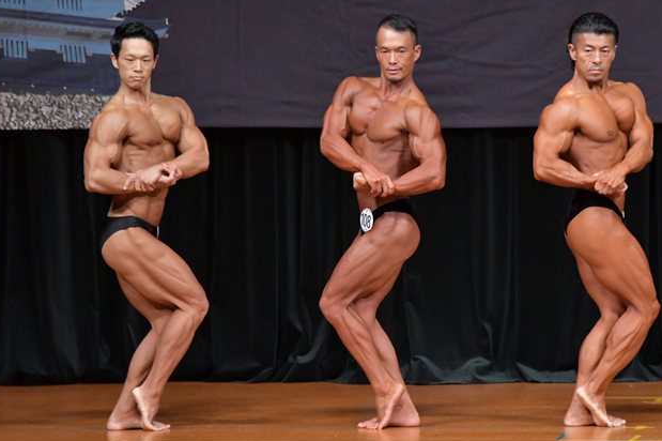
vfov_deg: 4.1
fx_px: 6212
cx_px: 371
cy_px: 233
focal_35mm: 338
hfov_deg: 6.1
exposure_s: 1/400
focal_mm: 180
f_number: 5.6
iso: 5000
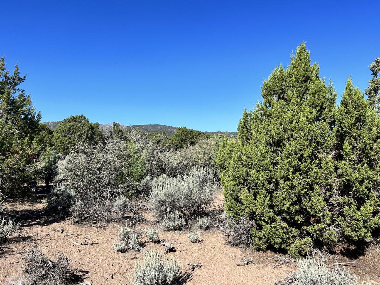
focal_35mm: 26
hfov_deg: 67.3
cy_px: 142
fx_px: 285
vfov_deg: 53.1
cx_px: 190
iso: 50
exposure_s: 1/3704
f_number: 1.5
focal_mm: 5.7
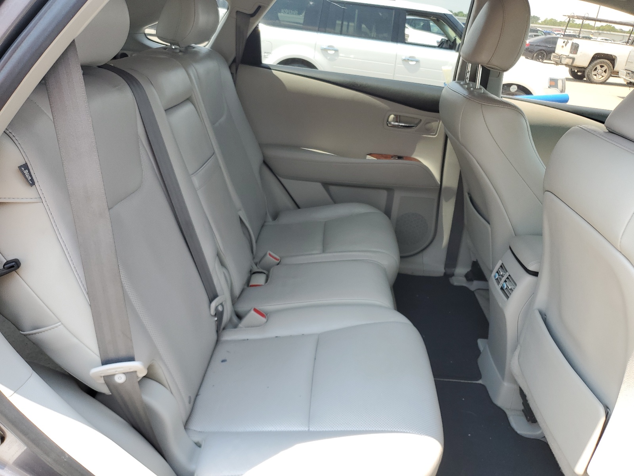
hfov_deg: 67.3
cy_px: 238
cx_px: 317
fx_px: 476
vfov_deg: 53.1
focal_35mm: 26
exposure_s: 1/333
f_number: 1.5
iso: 50
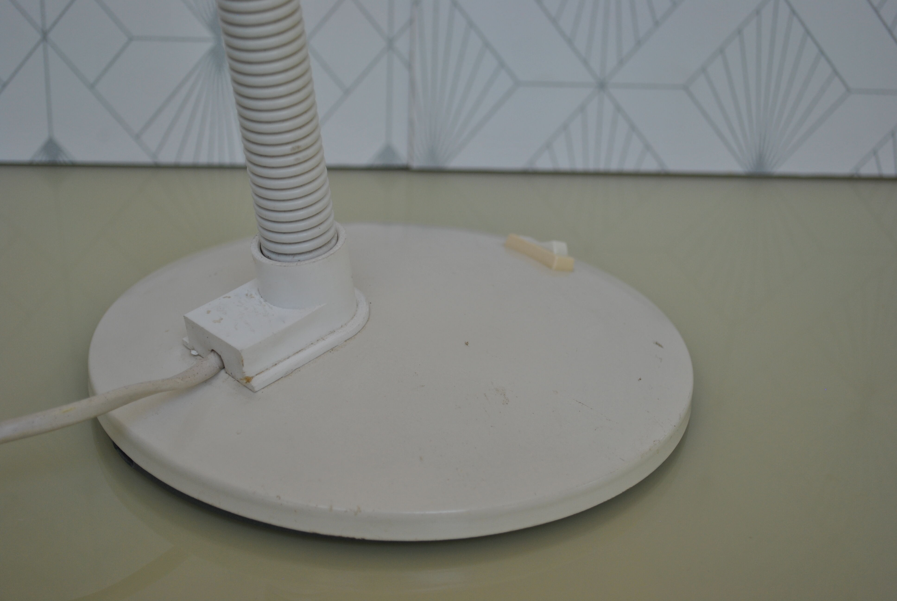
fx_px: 1497
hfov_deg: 33.4
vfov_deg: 22.7
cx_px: 448
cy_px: 300
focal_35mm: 60
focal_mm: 40
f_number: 5.6
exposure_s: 1/125
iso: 140
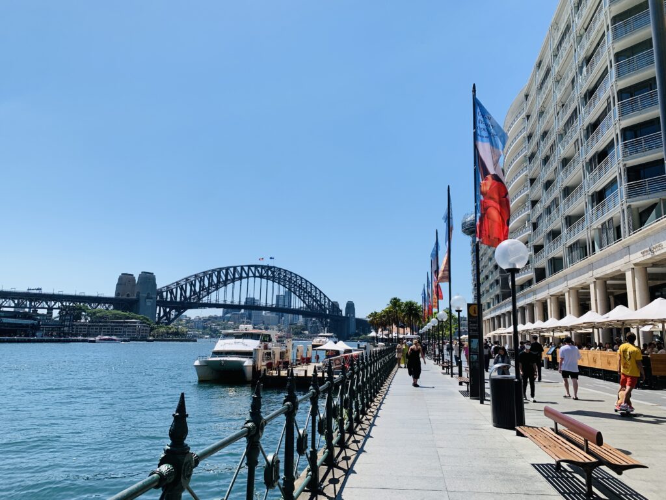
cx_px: 333
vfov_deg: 53.1
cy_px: 250
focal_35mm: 26
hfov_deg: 67.3
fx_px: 500
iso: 25
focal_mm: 4.25
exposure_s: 1/3289
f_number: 1.8
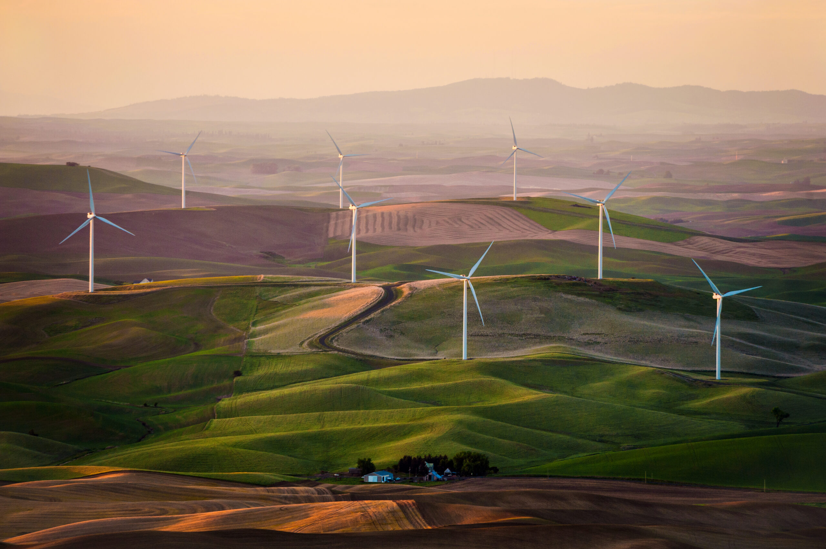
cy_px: 274
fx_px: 7566
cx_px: 413
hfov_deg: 6.2
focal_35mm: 330
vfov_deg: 4.2
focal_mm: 330
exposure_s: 1/200
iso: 400
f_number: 5.6
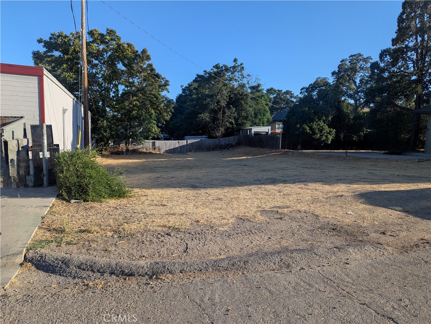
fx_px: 299
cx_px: 216
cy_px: 162
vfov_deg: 56.9
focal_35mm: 24
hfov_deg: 71.5
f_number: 1.85
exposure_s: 1/1414
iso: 40
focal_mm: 6.81
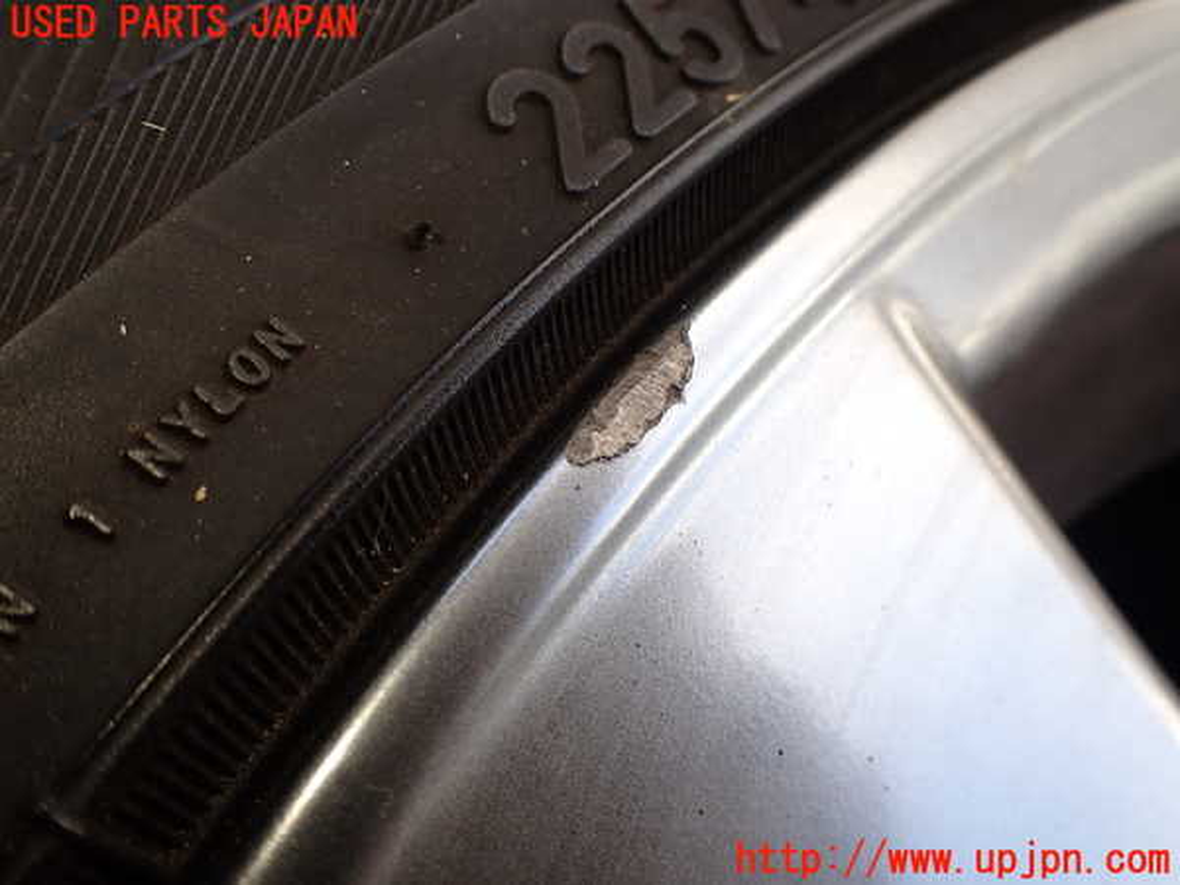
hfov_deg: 60.0
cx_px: 590
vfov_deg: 46.8
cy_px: 442
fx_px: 1023
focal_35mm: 30
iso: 100
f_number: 3.2
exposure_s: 1/160
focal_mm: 5.4
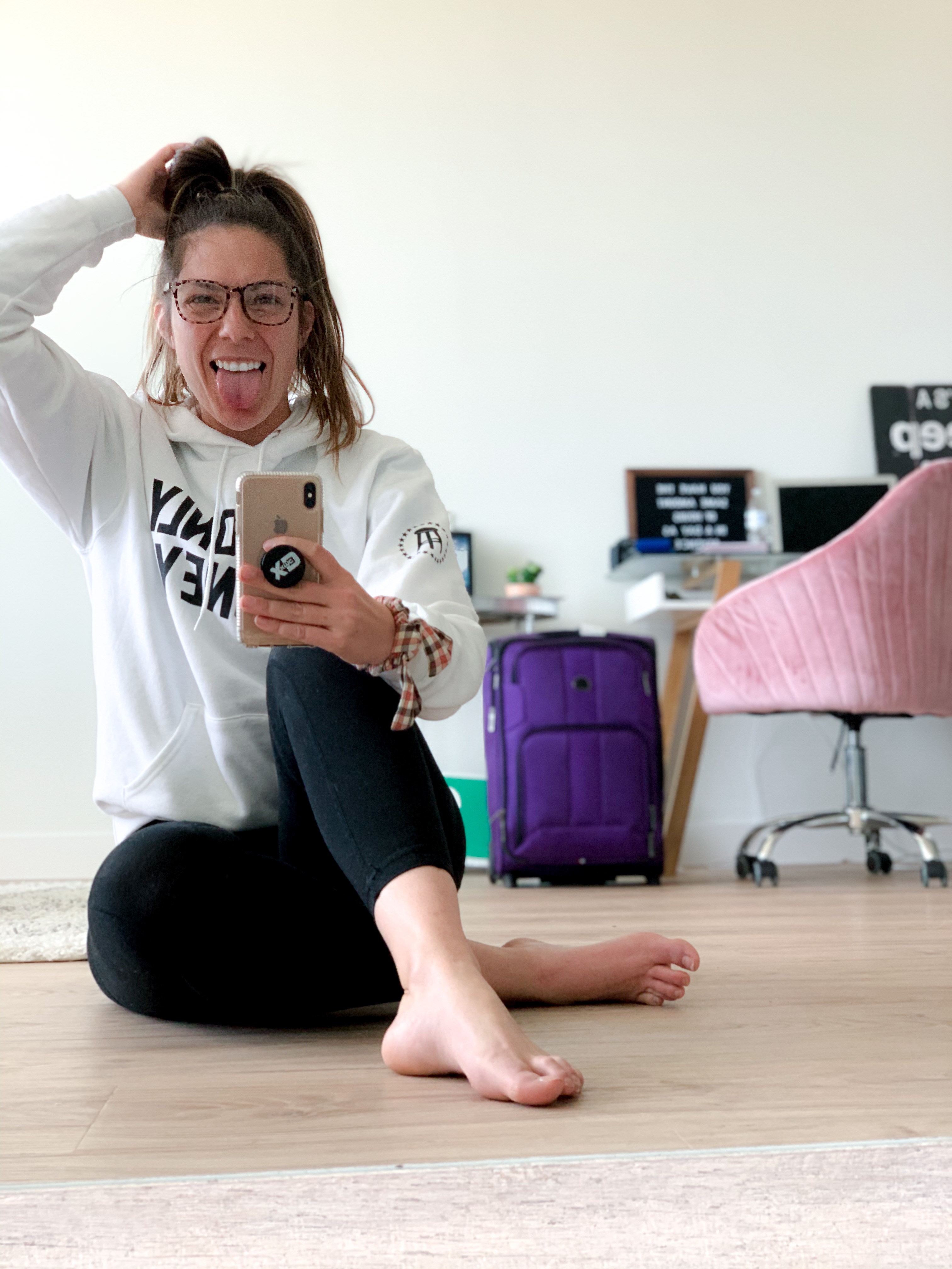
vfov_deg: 36.8
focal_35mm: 52
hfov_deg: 28.0
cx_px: 476
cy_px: 634
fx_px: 1907
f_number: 2.4
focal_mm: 6
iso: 160
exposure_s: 1/60
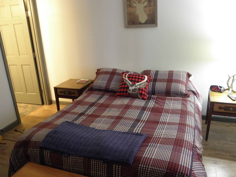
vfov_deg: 46.8
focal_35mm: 30
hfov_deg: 60.0
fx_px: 205
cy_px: 91
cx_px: 119
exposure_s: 1/6
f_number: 2.9
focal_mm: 5.16
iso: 400
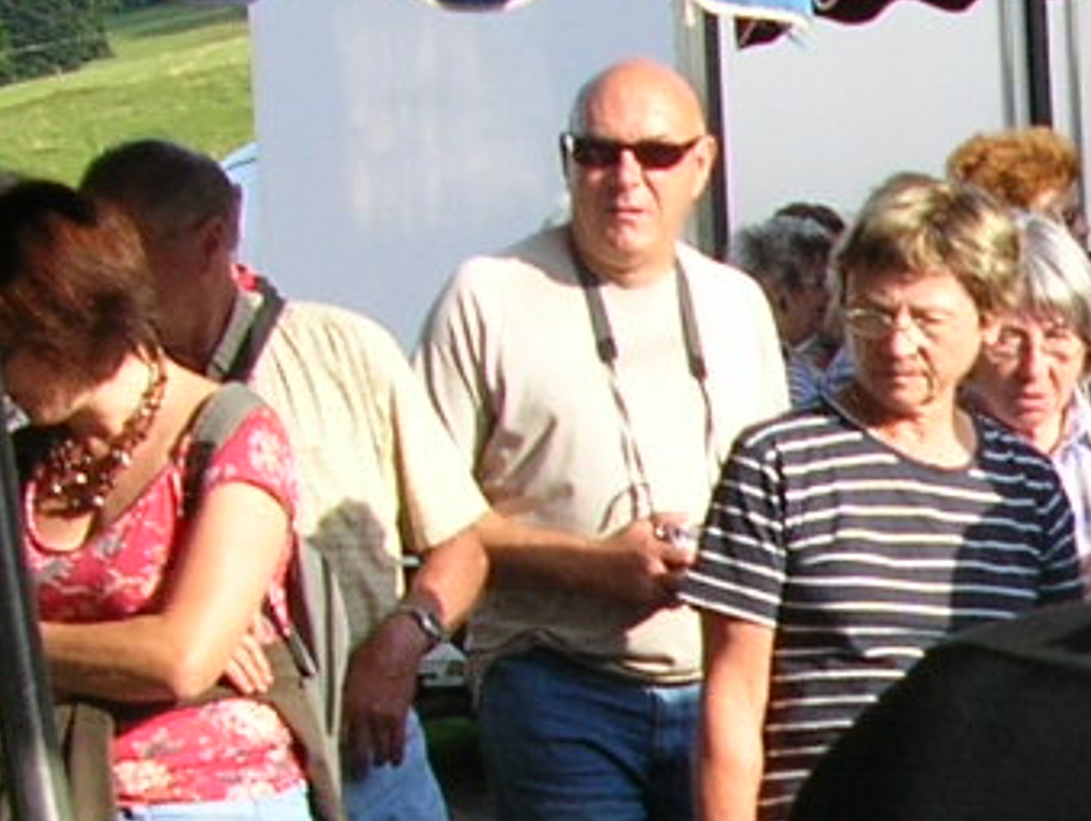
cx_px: 1976
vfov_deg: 8.9
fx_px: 5206
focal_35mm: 165
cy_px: 1062
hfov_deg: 11.1
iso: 50
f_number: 2.8
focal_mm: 5.8
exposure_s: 1/346
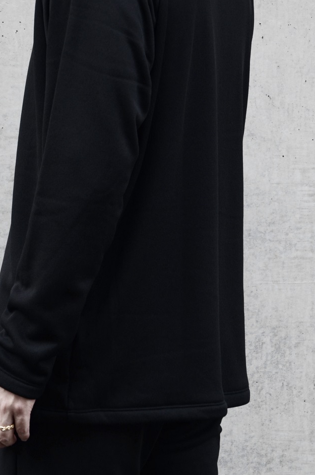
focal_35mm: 168
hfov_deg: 8.1
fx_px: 2214
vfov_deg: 12.3
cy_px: 214
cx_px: 105
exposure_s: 1/100
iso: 400
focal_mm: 70
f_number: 5.3
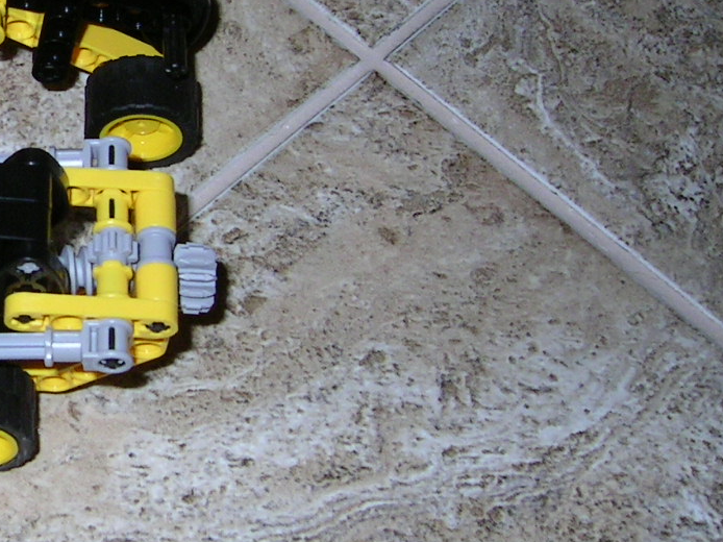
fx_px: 1733
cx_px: -107
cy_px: 196
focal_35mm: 83
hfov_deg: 22.1
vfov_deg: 17.7
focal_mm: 5.6
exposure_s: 1/30
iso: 100
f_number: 4.8
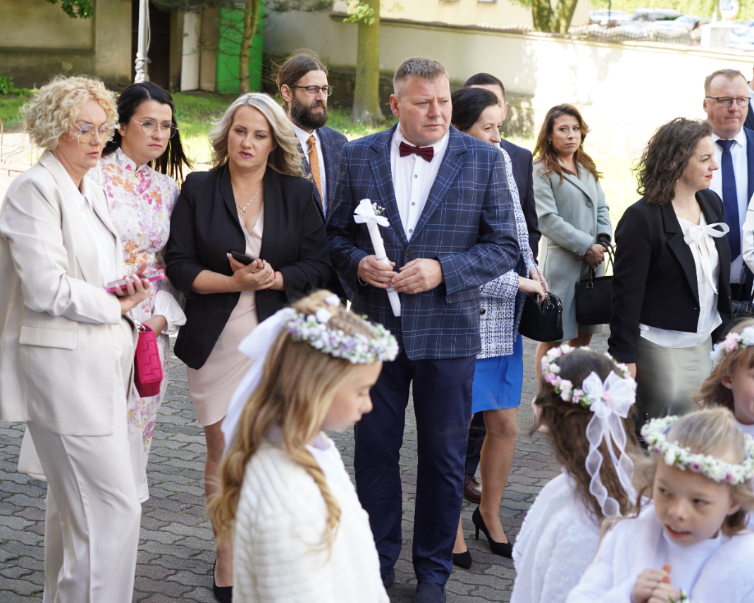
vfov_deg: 23.5
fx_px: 1451
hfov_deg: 29.1
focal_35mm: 65
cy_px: 300
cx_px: 382
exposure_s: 1/100
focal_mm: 57
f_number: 4.5
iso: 160
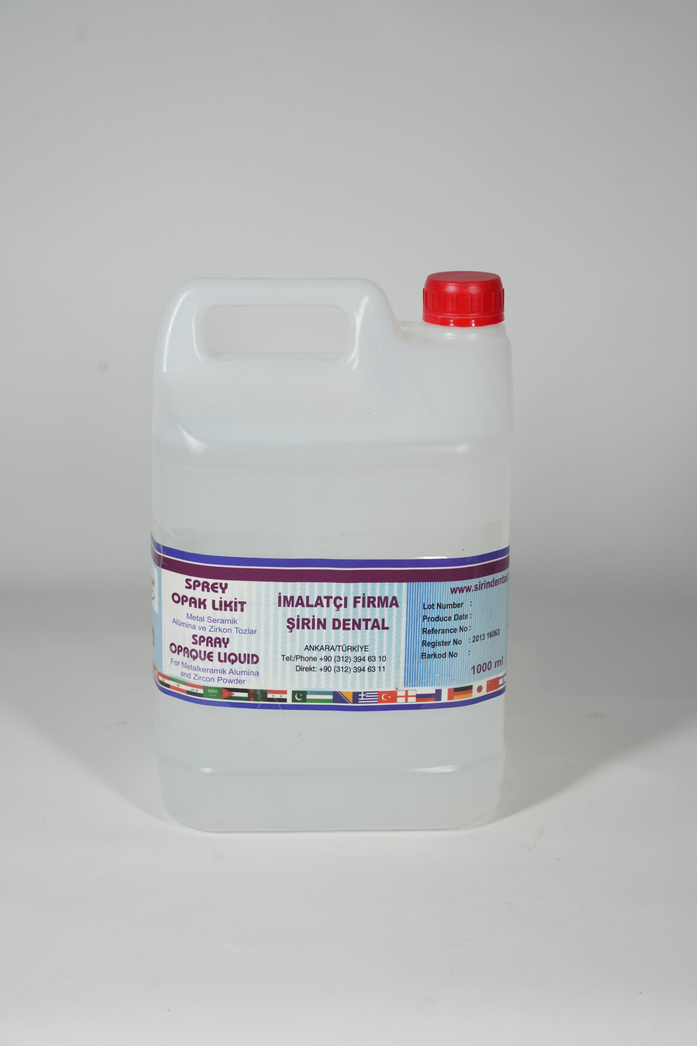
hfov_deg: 19.5
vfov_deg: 28.8
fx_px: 2032
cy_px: 523
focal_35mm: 70
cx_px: 348
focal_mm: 70
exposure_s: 1/160
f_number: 8
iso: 1250
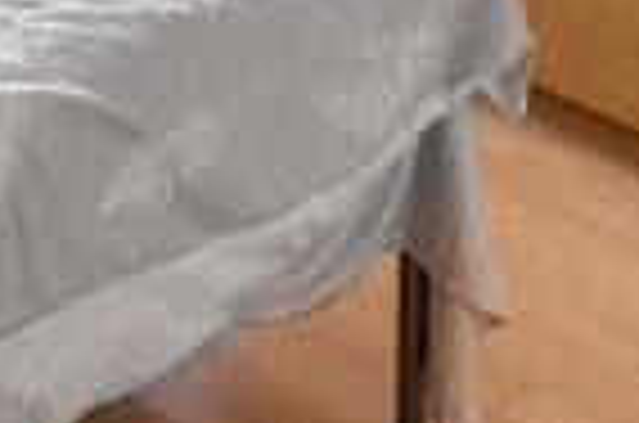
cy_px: -821
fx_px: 1789
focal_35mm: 101
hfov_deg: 18.4
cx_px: -266
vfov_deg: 10.2
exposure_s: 1/80
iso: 800
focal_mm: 14
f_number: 8
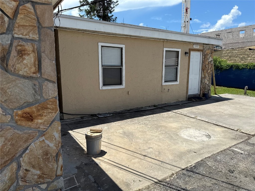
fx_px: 177
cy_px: 96
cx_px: 128
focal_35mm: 24
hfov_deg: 71.6
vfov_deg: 56.8
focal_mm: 6.76
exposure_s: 1/5714
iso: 80
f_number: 1.78
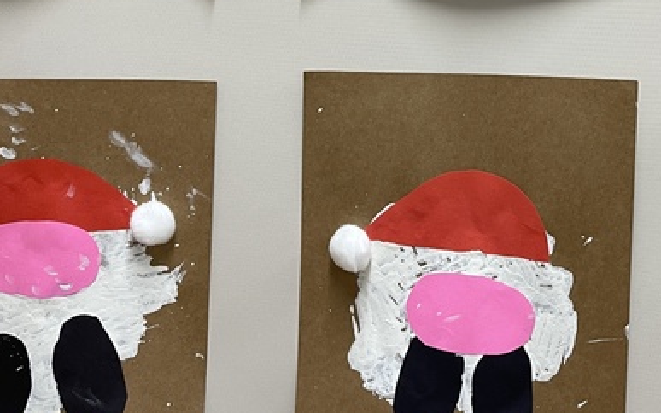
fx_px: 1027
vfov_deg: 21.9
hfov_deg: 35.1
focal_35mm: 57
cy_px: -5
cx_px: 478
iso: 100
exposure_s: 1/60
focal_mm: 5.1
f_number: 1.6
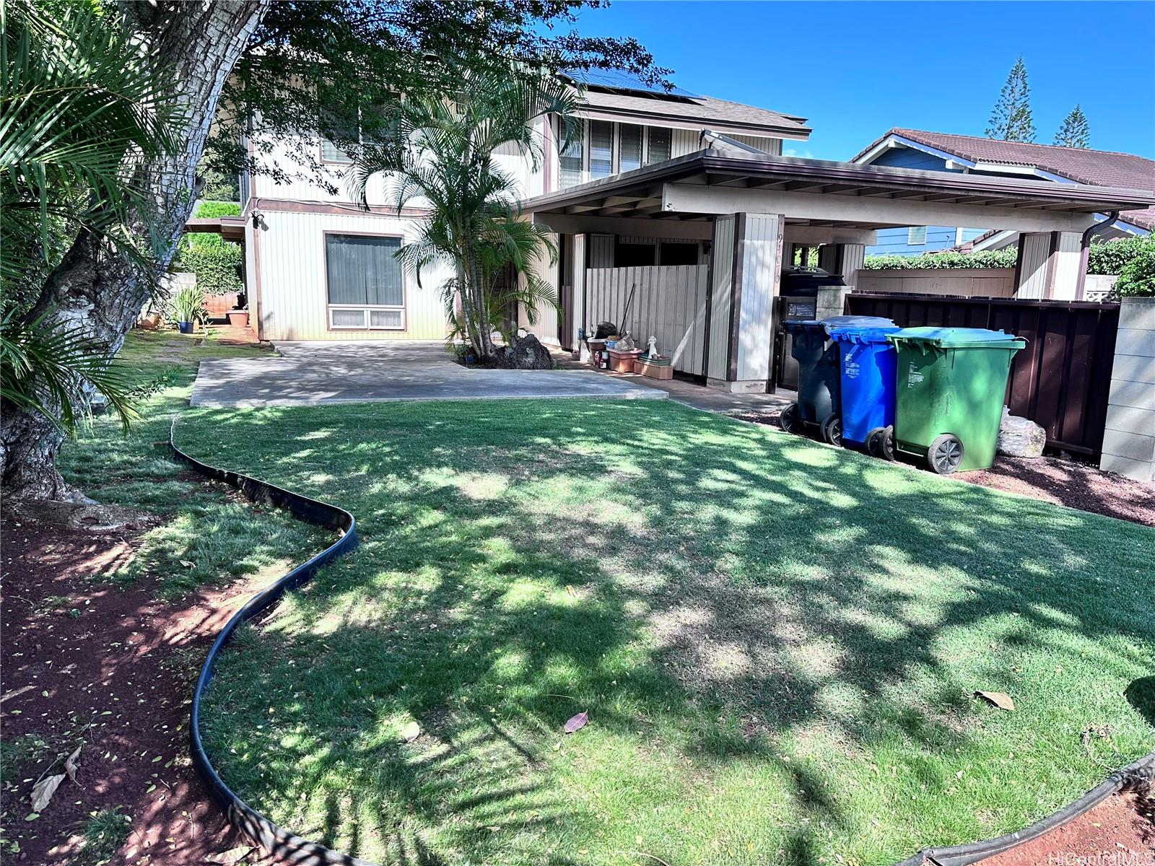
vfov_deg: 56.8
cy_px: 433
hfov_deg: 71.6
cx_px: 578
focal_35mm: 24
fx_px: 801
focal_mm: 6.86
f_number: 1.78
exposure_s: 1/989
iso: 80
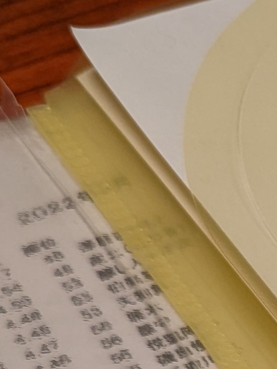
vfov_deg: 14.2
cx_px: 689
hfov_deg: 9.8
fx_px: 1399
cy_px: 529
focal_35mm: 131
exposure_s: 1/24
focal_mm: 6.81
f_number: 1.85
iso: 181
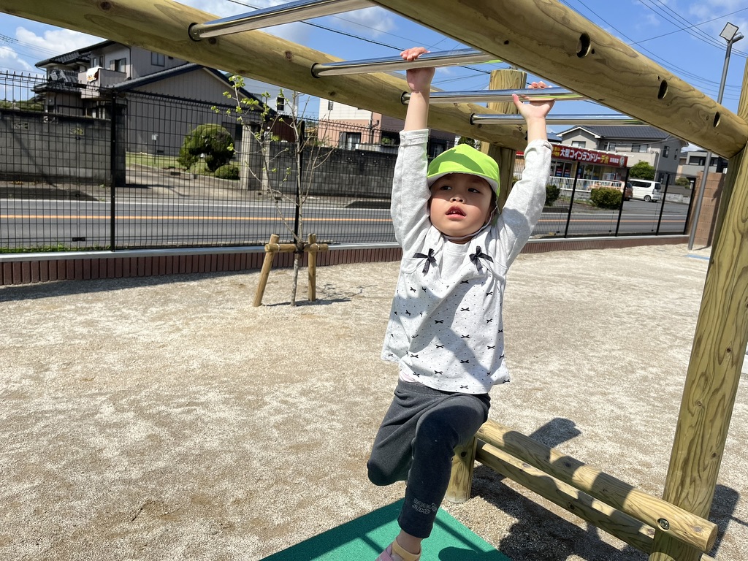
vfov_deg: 53.1
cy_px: 280
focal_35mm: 26
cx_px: 374
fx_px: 562
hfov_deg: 67.3
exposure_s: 1/5848
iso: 50
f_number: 1.6
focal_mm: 5.1
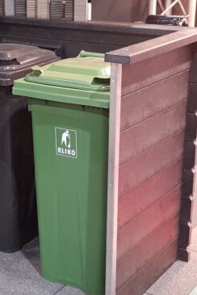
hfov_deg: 34.4
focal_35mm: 37
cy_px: 150
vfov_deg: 51.8
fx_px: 303
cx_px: 27
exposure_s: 1/14
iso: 250
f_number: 1.7
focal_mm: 4.2
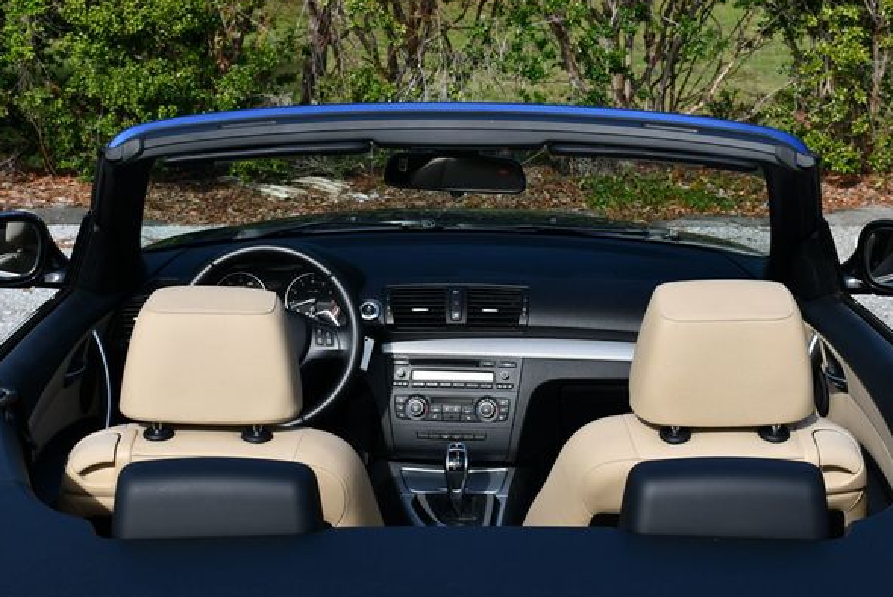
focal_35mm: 76
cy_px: 302
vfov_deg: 18.0
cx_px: 472
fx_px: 1887
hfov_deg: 26.6
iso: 110
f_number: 8
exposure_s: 1/250
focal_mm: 35
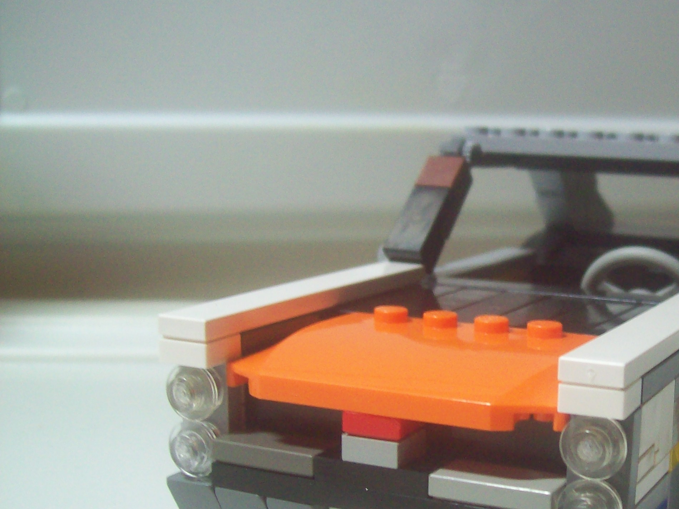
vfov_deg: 25.2
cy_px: 323
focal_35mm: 58
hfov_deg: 32.3
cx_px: 541
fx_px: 1138
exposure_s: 1/12.3
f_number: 2.7
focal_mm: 6
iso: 160
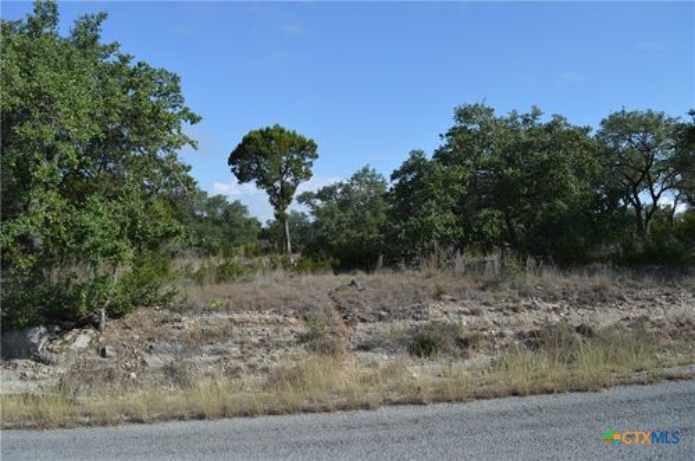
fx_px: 521
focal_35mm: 27
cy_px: 230
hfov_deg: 67.4
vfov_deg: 47.8
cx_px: 348
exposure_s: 1/320
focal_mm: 18
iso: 100
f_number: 8
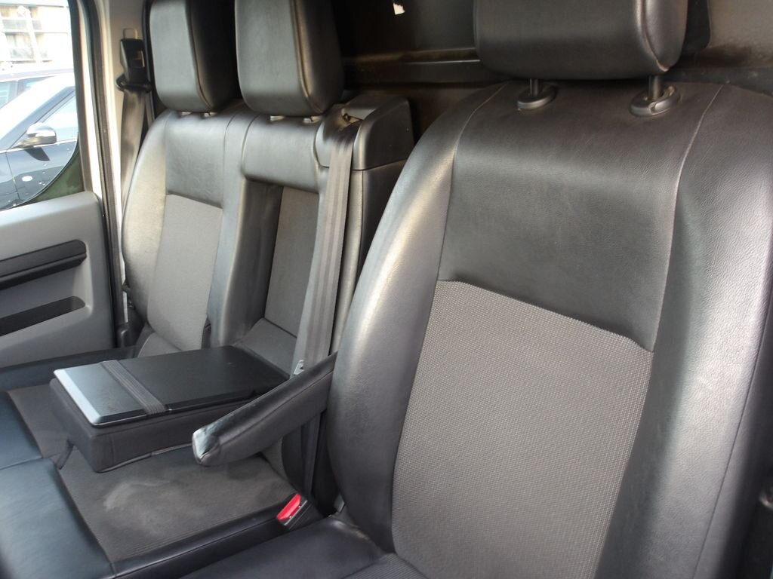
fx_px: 603
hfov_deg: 65.3
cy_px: 290
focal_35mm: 27
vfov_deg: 51.4
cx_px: 386
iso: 200
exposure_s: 1/21
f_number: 3
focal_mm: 4.9
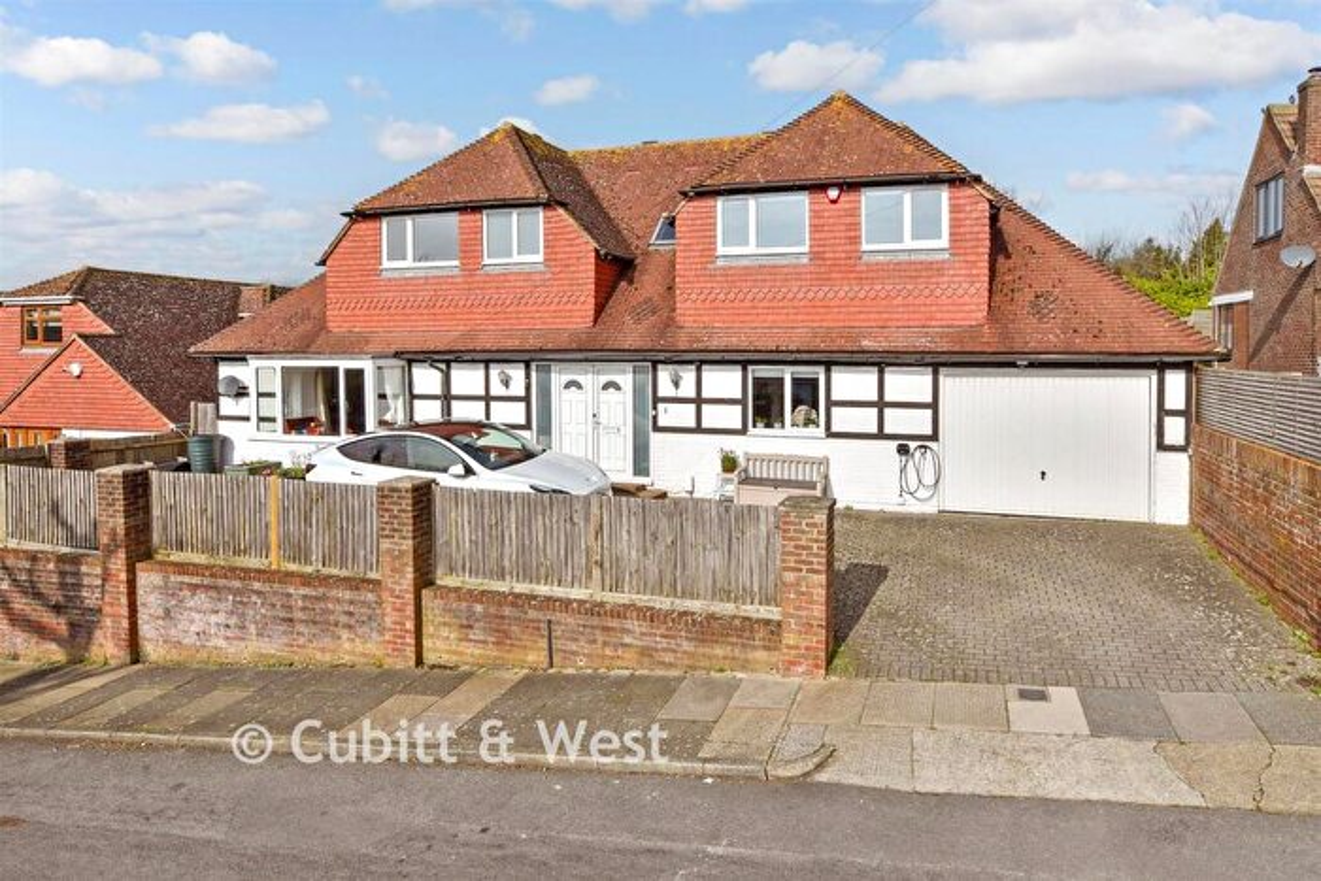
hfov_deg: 81.2
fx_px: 771
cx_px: 660
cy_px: 440
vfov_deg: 59.5
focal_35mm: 21
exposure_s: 1/1000
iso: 200
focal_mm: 14
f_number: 8
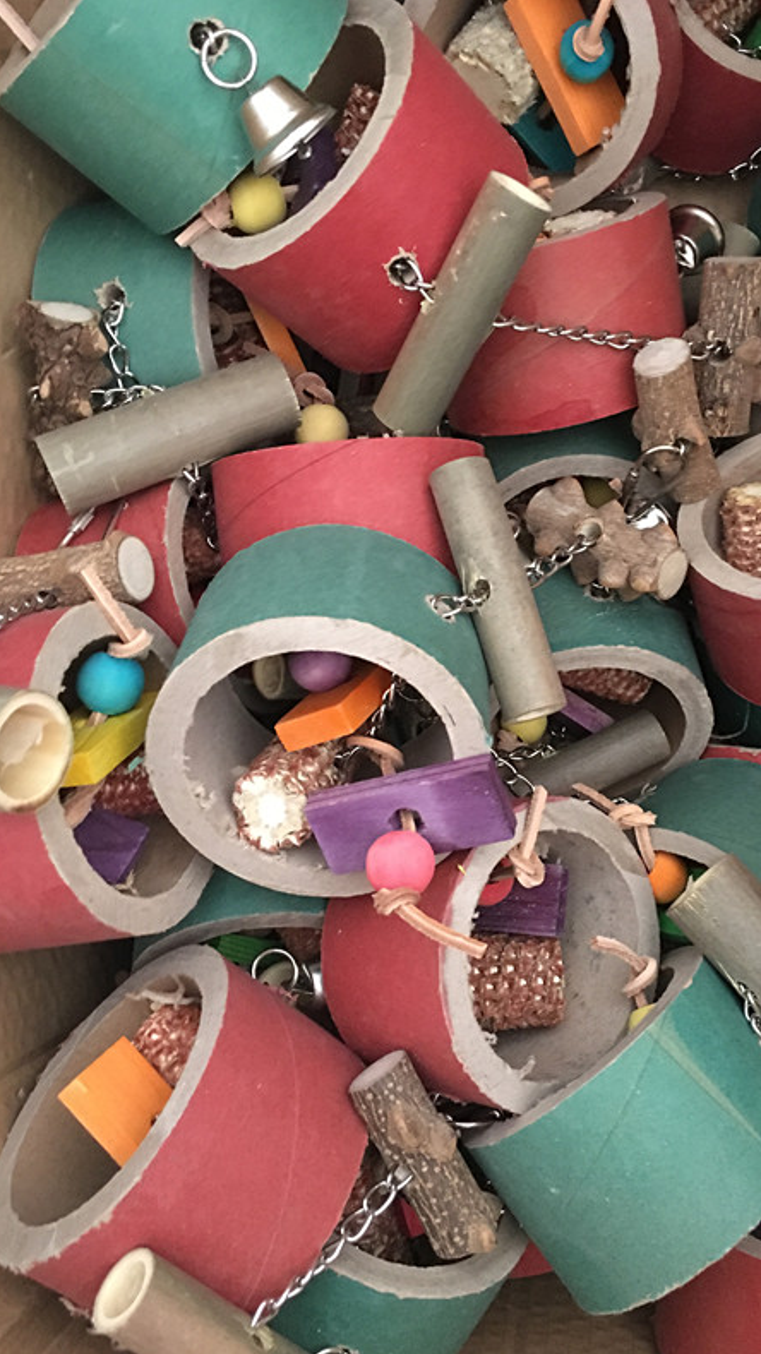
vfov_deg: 61.0
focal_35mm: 32
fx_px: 1149
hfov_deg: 36.3
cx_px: 507
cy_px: 672
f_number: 2.2
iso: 160
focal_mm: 4.15
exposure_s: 1/8
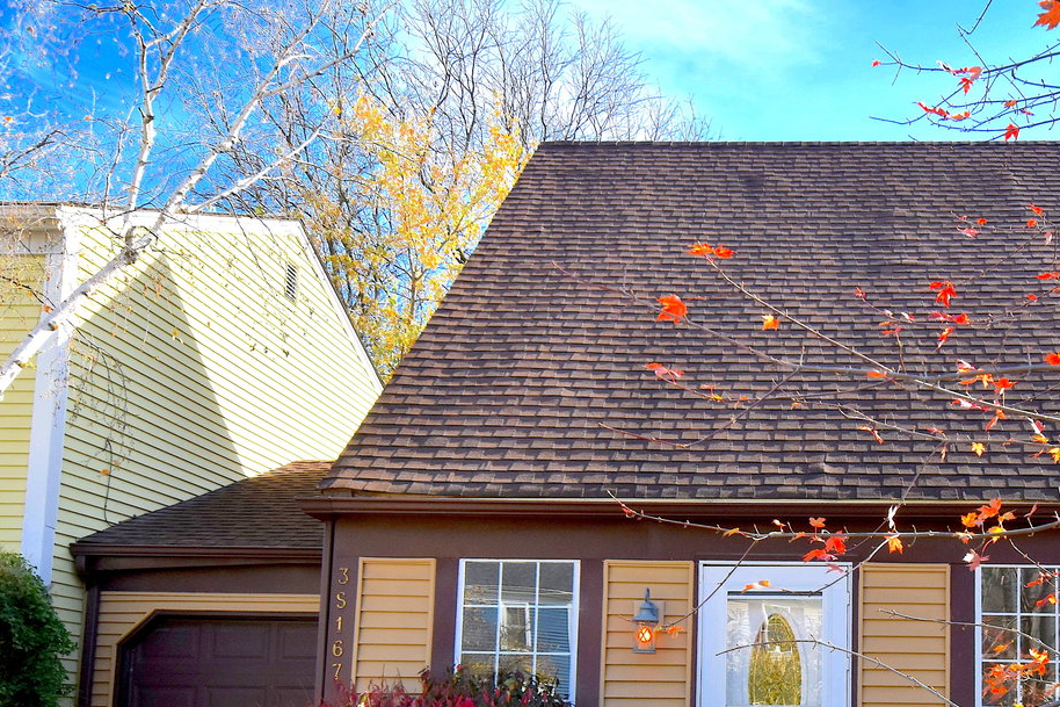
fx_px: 1174
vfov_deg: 32.2
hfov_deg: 47.0
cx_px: 779
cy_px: 601
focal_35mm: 40
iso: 560
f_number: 8
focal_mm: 15
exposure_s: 1/500
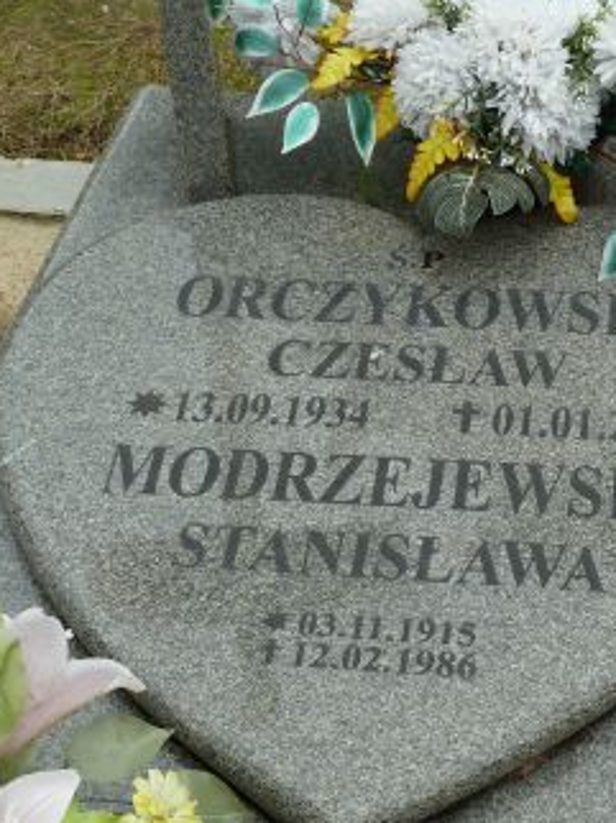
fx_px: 1948
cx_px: 409
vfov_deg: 23.8
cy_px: 509
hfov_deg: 17.9
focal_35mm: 82
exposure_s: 1/200
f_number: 3.9
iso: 80
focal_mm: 9.1
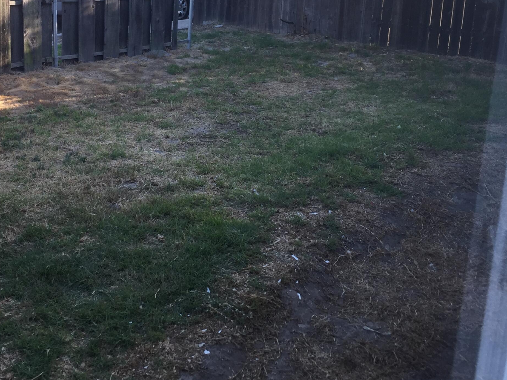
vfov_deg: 30.4
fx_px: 688
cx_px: 157
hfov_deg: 39.8
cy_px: 96
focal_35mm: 47
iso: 32
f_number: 2.2
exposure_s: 1/133
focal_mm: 4.15
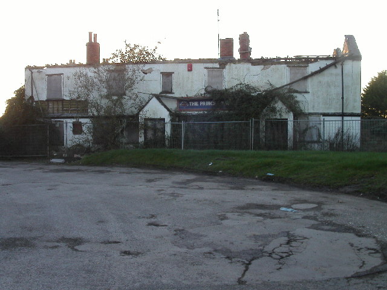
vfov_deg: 37.7
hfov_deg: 49.0
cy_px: 145
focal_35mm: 38
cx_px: 194
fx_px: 425
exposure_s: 1/30
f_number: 8
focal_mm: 7.8
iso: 100
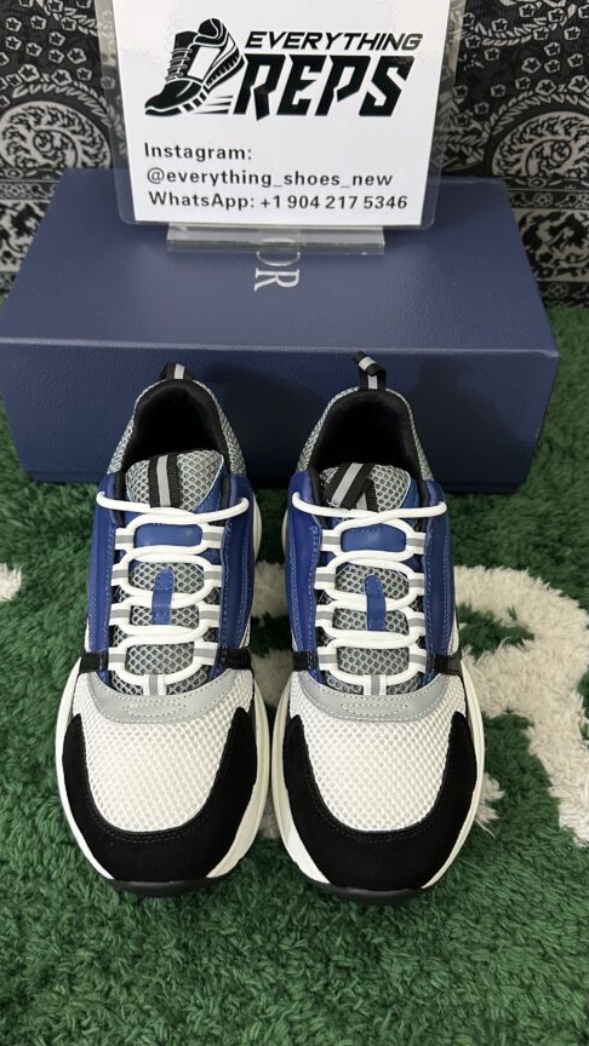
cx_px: 279
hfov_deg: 37.8
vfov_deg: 62.6
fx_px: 861
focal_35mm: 31
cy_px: 506
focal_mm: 6.86
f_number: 1.78
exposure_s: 1/50
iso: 250
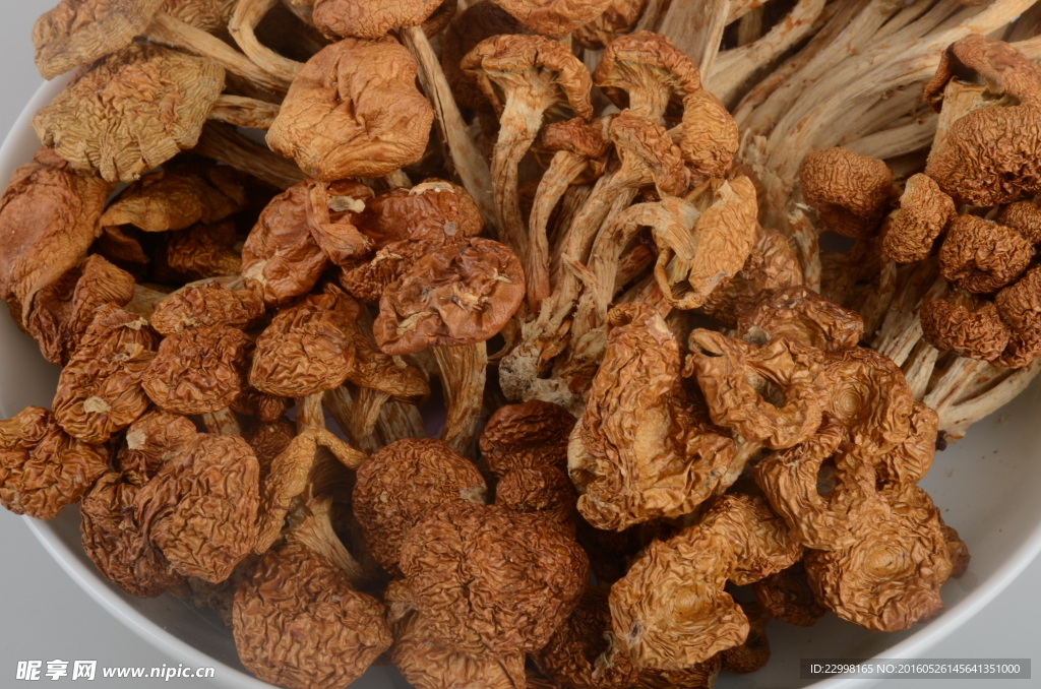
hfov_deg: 13.1
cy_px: 344
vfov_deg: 8.7
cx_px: 520
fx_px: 4544
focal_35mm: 158
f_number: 22
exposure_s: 1/200
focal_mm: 105
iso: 100
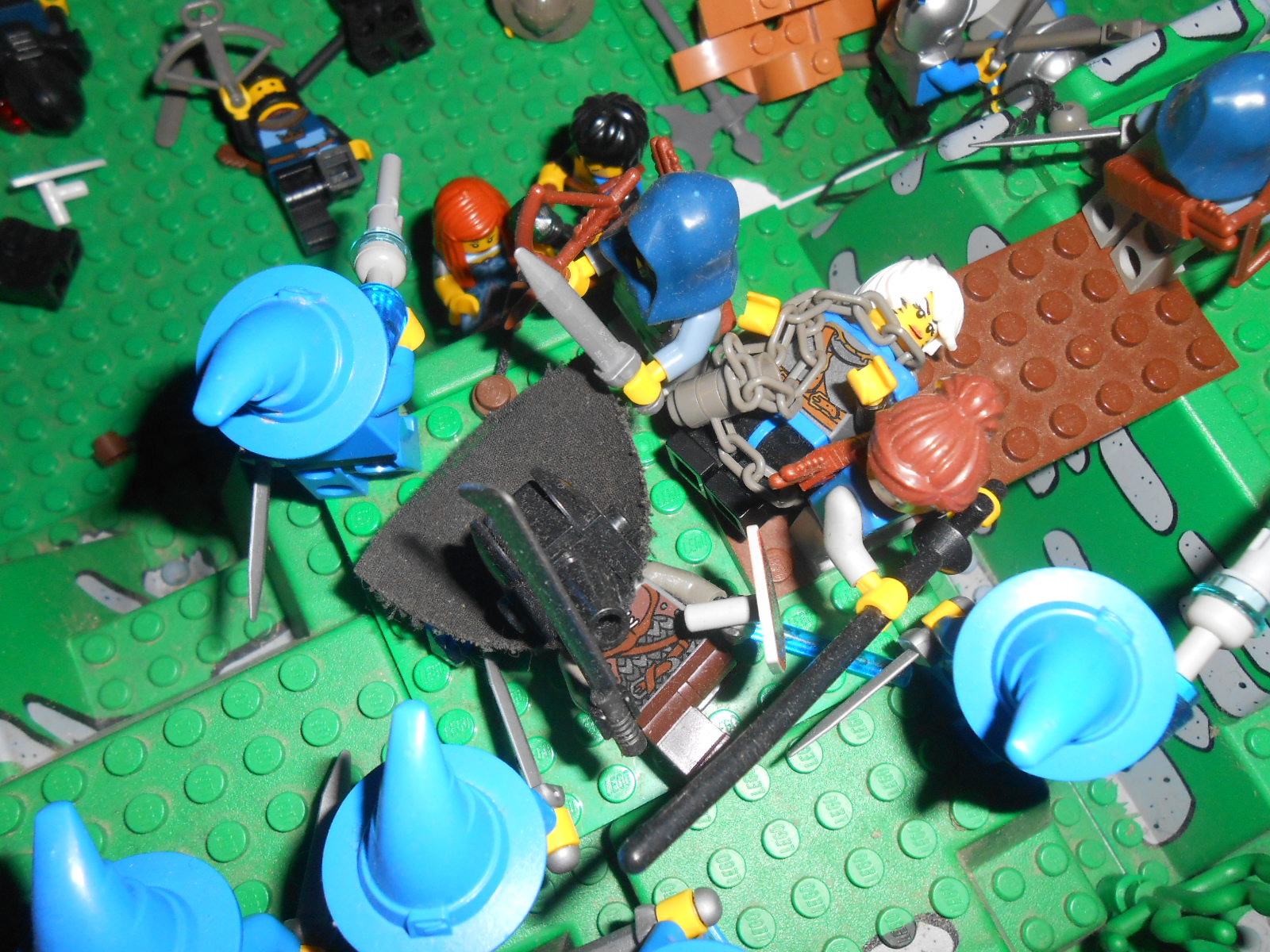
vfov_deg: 46.8
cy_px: 476
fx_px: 1101
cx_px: 635
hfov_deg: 60.0
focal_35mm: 30
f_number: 11.9
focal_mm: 5.3
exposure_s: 1/25
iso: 200
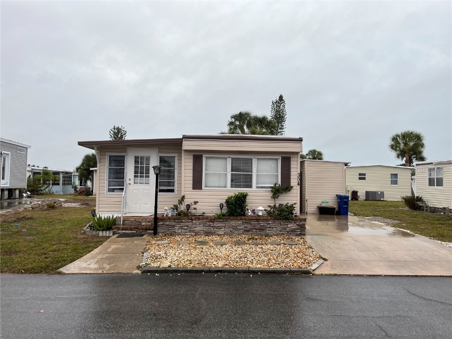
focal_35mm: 26
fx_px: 339
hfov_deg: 67.3
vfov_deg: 53.1
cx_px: 226
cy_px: 170
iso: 50
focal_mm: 5.1
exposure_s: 1/467
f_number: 1.6
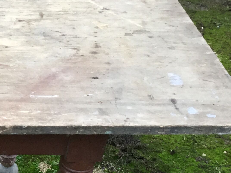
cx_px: -116
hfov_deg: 18.5
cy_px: 144
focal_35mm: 94
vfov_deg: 15.6
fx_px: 627
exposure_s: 1/33
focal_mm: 3.3
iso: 32
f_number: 2.4
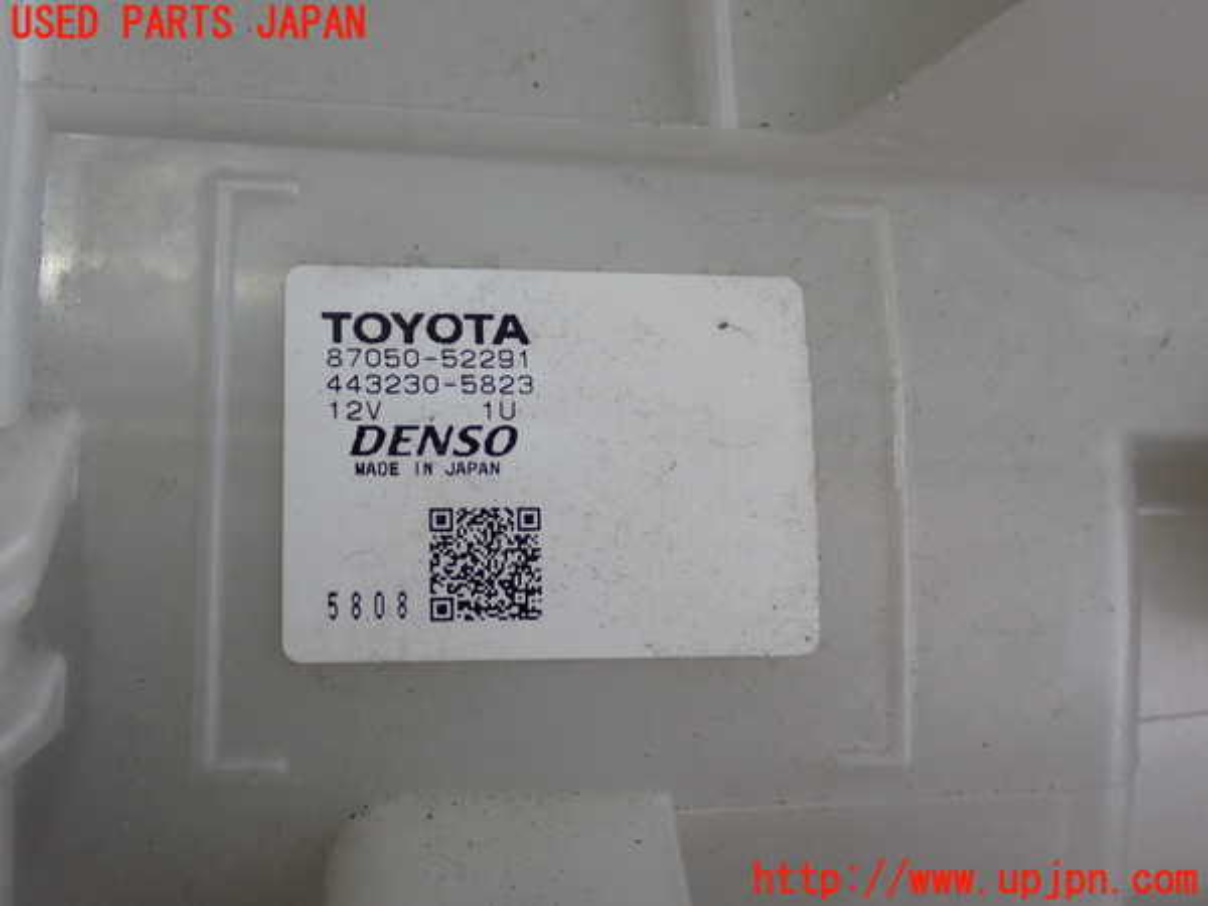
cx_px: 604
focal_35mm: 47
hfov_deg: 40.4
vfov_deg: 30.9
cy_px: 453
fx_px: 1640
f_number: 3.1
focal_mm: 8.4
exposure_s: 1/100
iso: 200
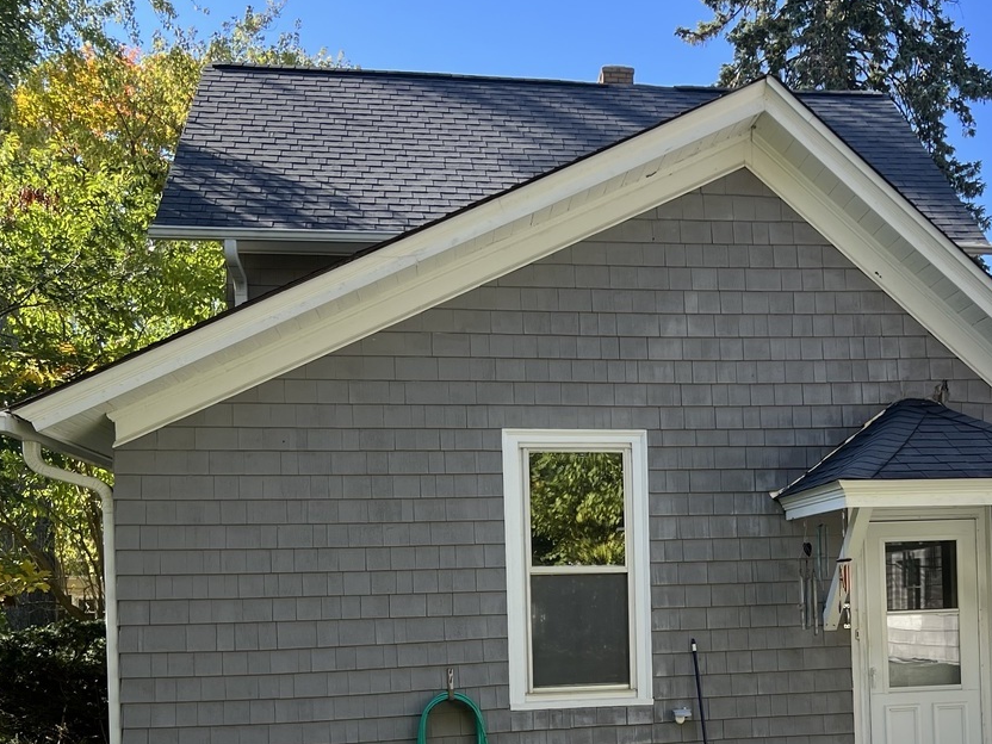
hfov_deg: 41.2
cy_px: 591
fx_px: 1290
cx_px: 711
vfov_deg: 31.4
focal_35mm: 45
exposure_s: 1/965
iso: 50
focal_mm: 5.7
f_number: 1.5
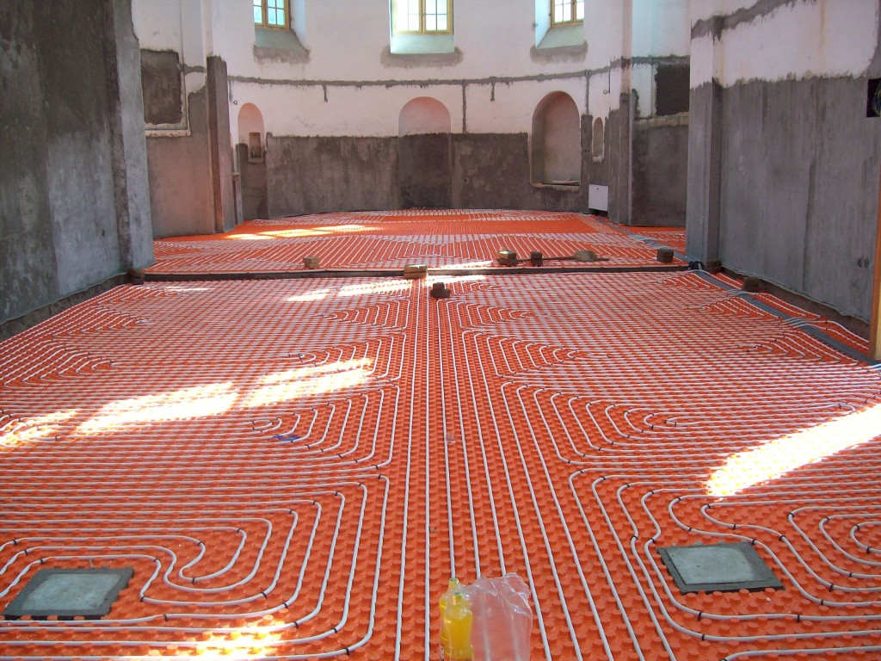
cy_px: 330
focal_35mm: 36
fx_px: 916
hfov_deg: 51.4
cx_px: 440
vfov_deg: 39.7
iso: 80
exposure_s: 1/67
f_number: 2.7
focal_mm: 6
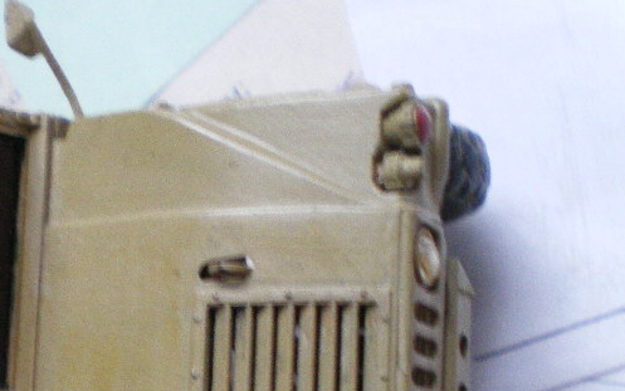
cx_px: -10
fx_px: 1414
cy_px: 357
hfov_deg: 23.8
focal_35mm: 83
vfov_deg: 15.5
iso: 400
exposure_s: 1/6
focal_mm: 6.3
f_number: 3.1
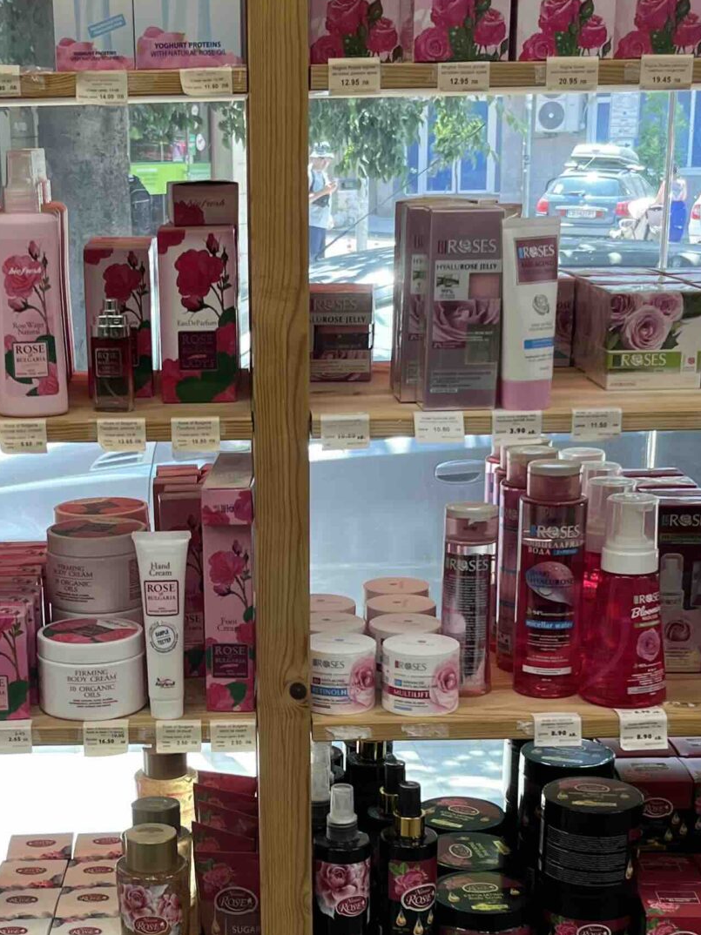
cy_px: 703
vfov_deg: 30.7
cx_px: 220
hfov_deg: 23.5
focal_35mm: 62
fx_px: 1675
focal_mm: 5.1
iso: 50
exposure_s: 1/100
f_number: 1.6
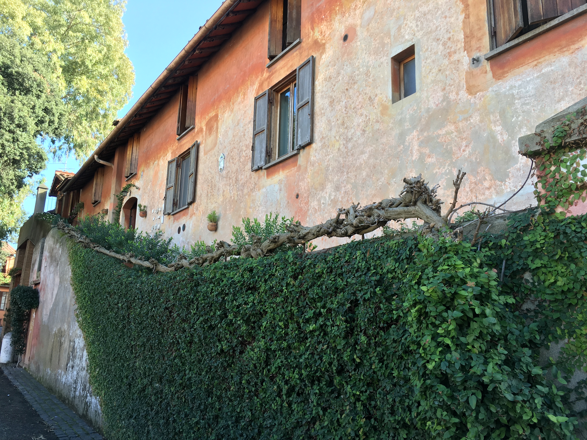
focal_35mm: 29
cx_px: 294
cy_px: 220
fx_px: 492
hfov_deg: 61.7
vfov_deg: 48.2
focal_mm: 4.15
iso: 25
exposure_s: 1/161
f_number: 2.2
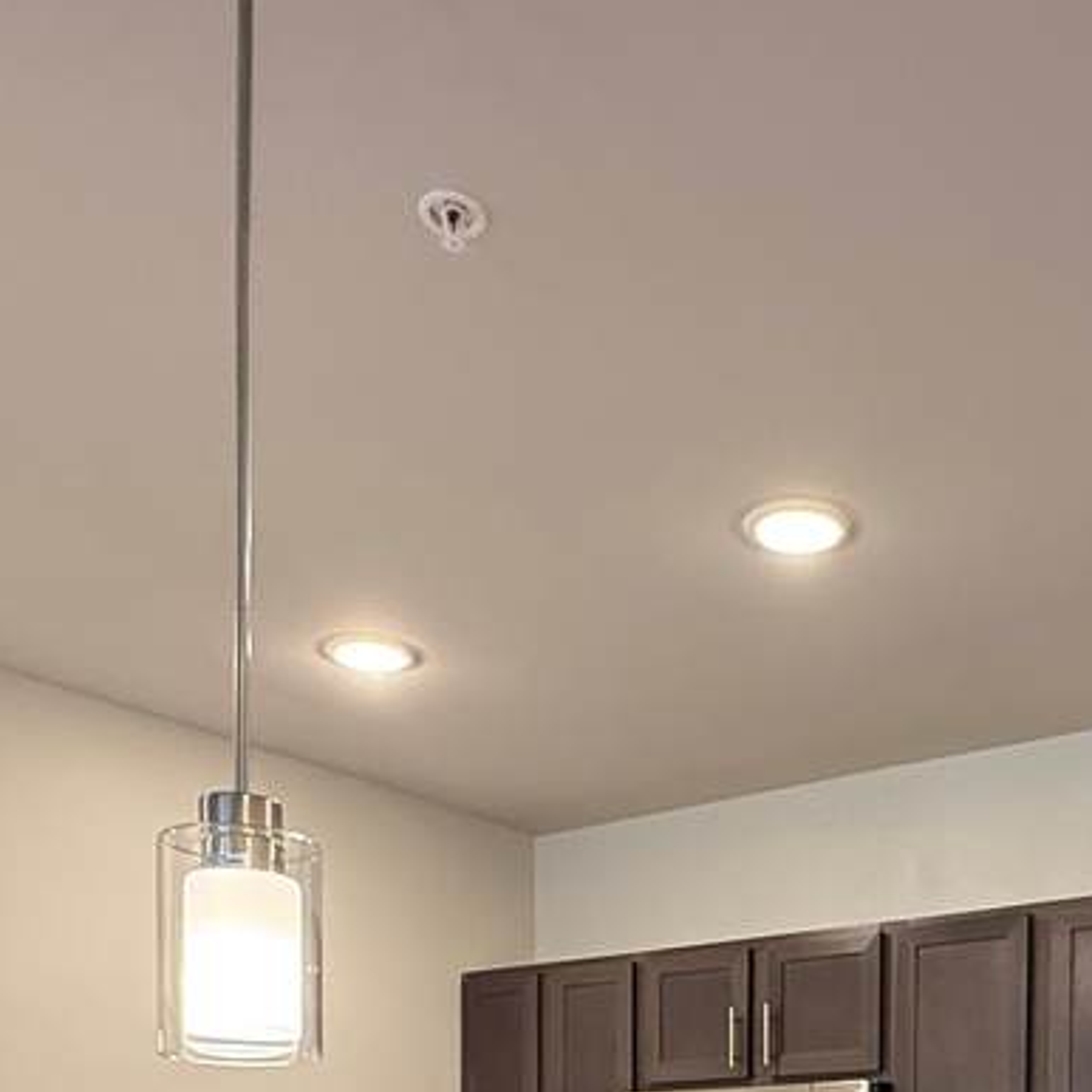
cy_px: 1256
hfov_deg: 40.2
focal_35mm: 41
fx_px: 1463
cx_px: 764
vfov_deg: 34.2
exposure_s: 1/60
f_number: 2.2
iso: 500
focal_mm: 2.22
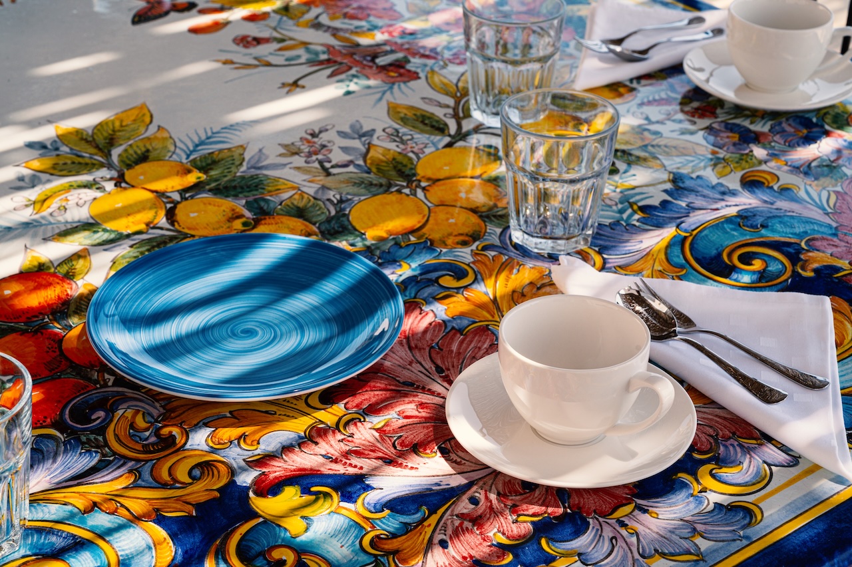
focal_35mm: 70
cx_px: 426
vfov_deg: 19.4
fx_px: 1656
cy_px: 284
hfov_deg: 28.9
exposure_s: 1/125
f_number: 11
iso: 200
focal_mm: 70
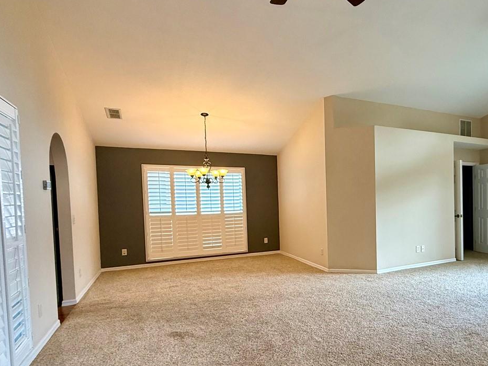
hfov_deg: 67.1
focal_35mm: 24
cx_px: 365
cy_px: 215
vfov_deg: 56.5
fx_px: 338
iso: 200
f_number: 2.2
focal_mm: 2.22
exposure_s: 1/120
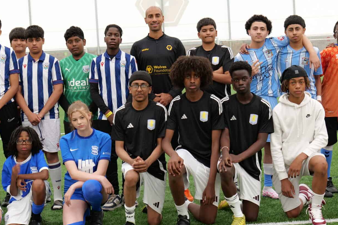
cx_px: 184
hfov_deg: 23.9
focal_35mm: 85
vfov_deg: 16.1
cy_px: 100
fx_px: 798
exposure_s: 1/60
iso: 500
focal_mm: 58
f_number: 5.5
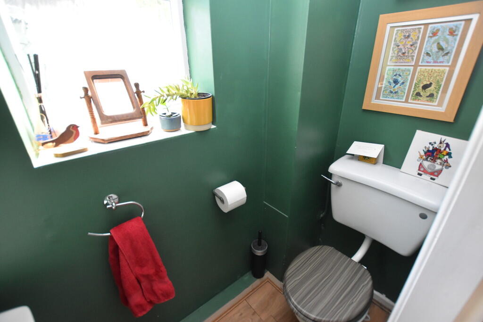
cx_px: 242
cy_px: 161
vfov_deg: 77.3
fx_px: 201
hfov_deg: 100.4
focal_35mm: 15
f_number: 3.5
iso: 1600
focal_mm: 10
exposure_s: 1/125
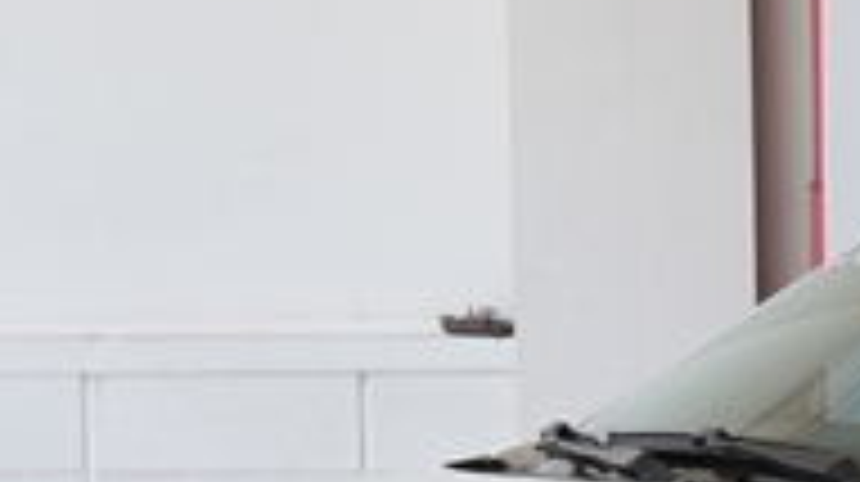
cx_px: 1571
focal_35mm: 262
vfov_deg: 4.6
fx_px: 5965
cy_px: 709
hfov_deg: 8.0
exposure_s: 1/160
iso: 125
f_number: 4
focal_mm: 31
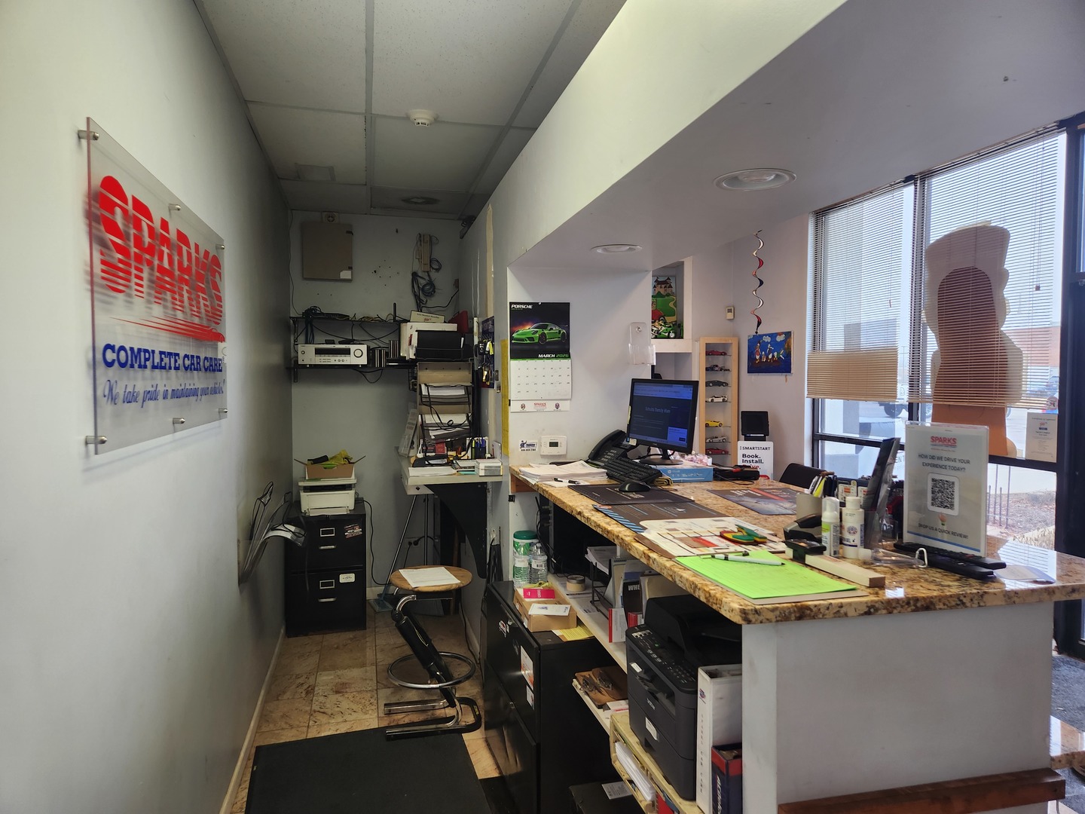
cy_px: 407
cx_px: 542
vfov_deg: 58.9
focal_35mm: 23
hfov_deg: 73.9
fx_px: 721
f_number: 1.8
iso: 100
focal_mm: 5.4
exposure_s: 1/120
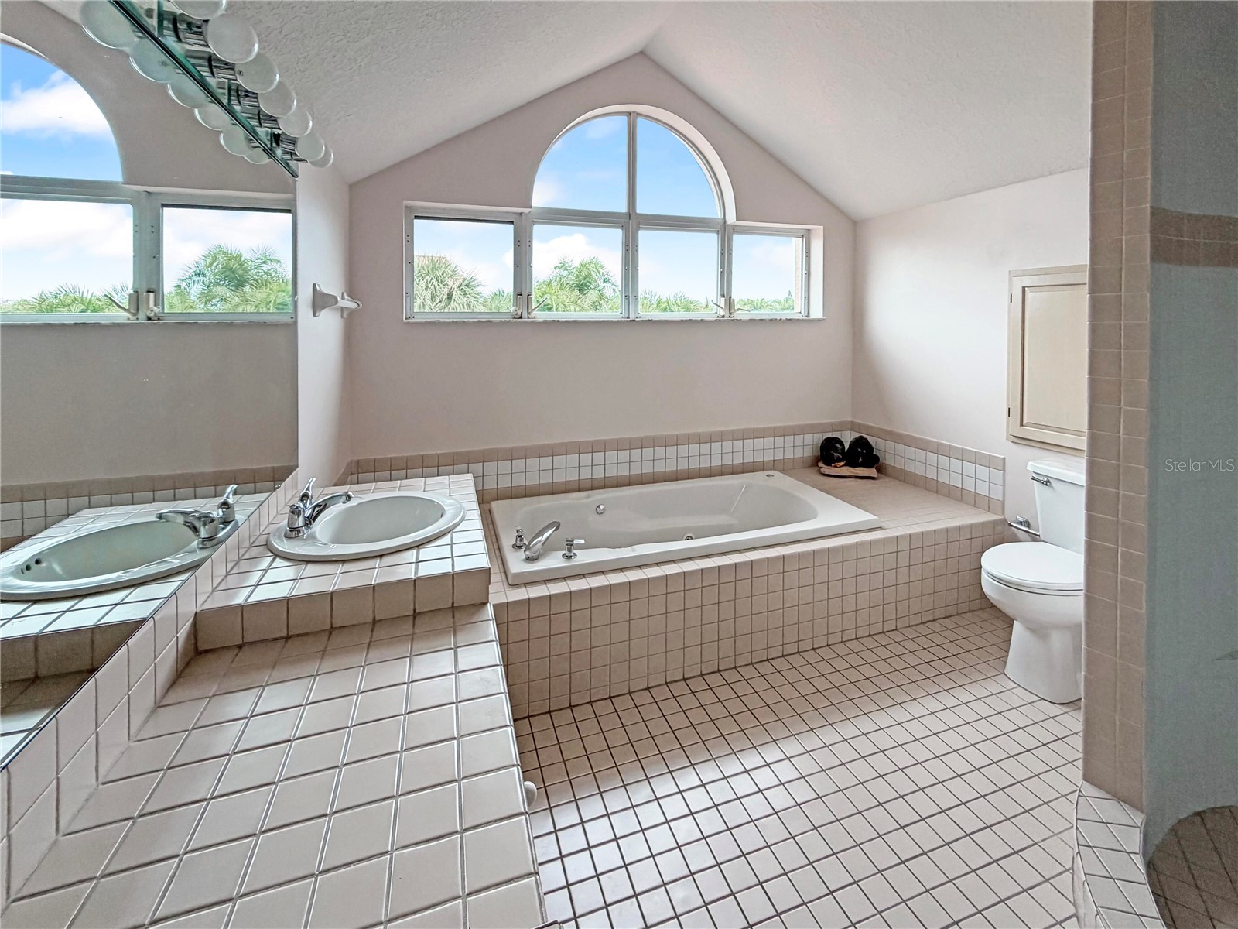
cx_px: 619
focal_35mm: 14
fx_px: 501
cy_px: 464
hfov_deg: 102.1
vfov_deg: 85.7
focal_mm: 2.22
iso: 125
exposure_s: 1/121
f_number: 2.2
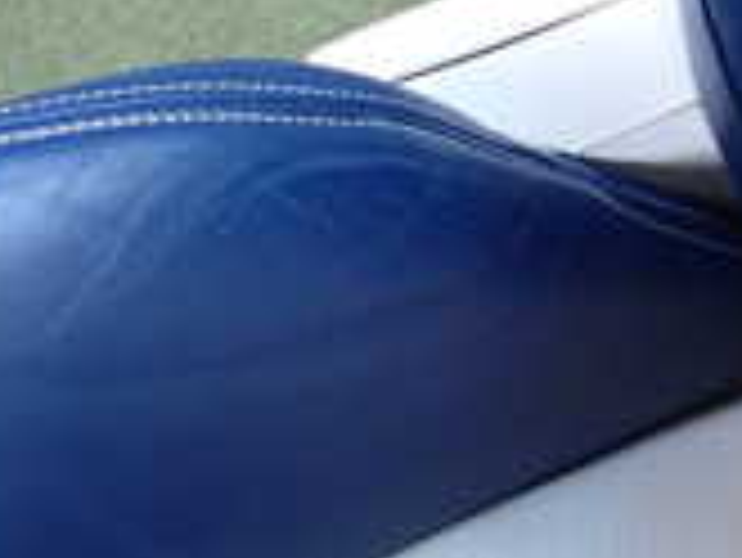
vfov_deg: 15.4
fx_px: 1952
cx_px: 639
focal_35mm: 91
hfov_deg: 21.1
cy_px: -194
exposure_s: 1/30
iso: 200
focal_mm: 4.5
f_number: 2
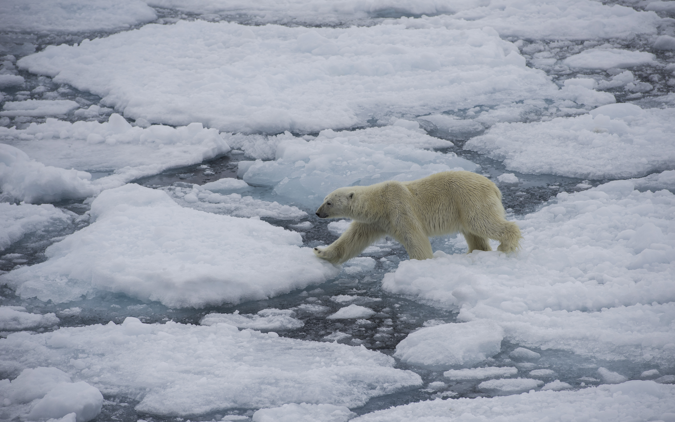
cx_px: 338
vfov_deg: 6.4
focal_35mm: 204
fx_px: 3753
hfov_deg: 10.3
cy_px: 217
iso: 320
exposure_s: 1/2000
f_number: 5.6
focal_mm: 200
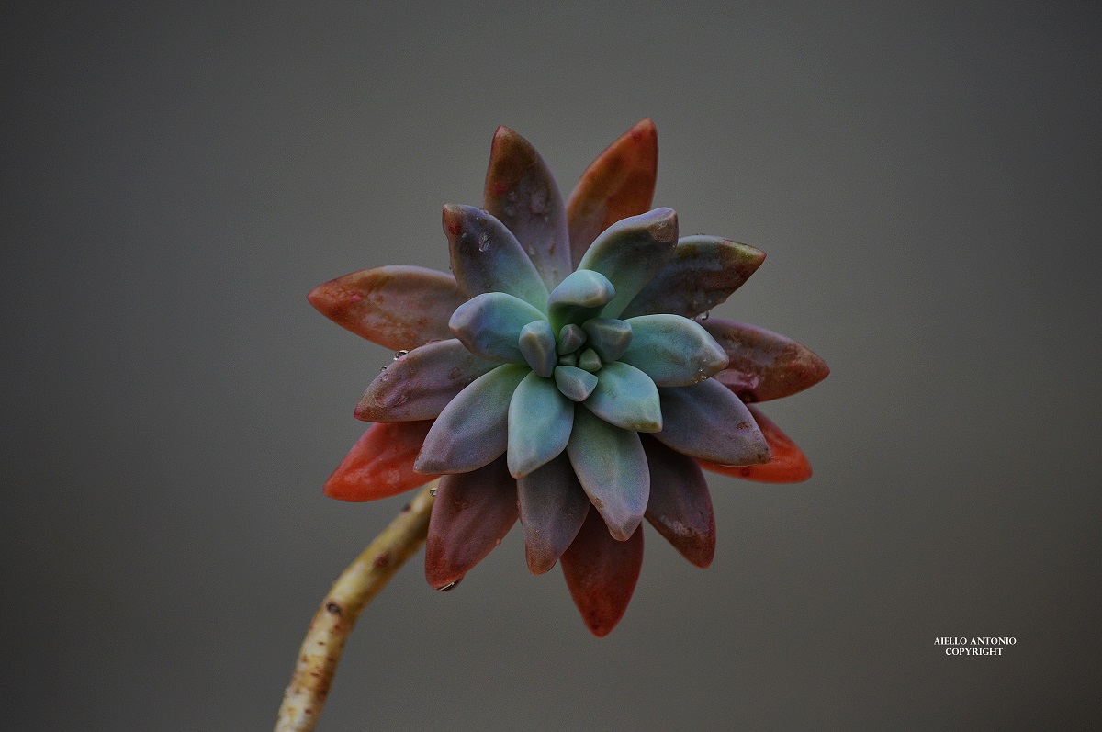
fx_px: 9172
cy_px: 366
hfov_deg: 6.9
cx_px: 551
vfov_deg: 4.6
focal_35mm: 300
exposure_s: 1/160
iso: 400
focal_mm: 200
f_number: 5
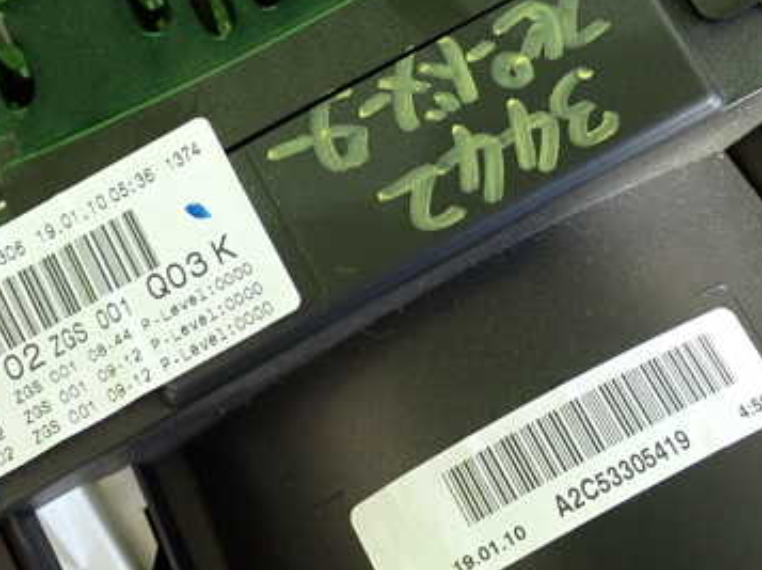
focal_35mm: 69
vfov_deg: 21.1
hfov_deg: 28.2
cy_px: 164
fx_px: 1517
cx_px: 374
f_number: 2.8
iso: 400
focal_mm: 7.31
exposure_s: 1/125
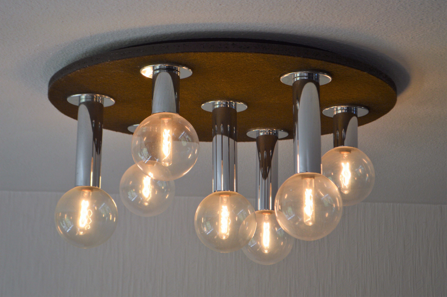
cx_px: 224
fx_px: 1023
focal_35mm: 82
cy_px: 148
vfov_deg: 16.5
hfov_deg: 24.6
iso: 140
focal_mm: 55
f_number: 5.6
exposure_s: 1/125
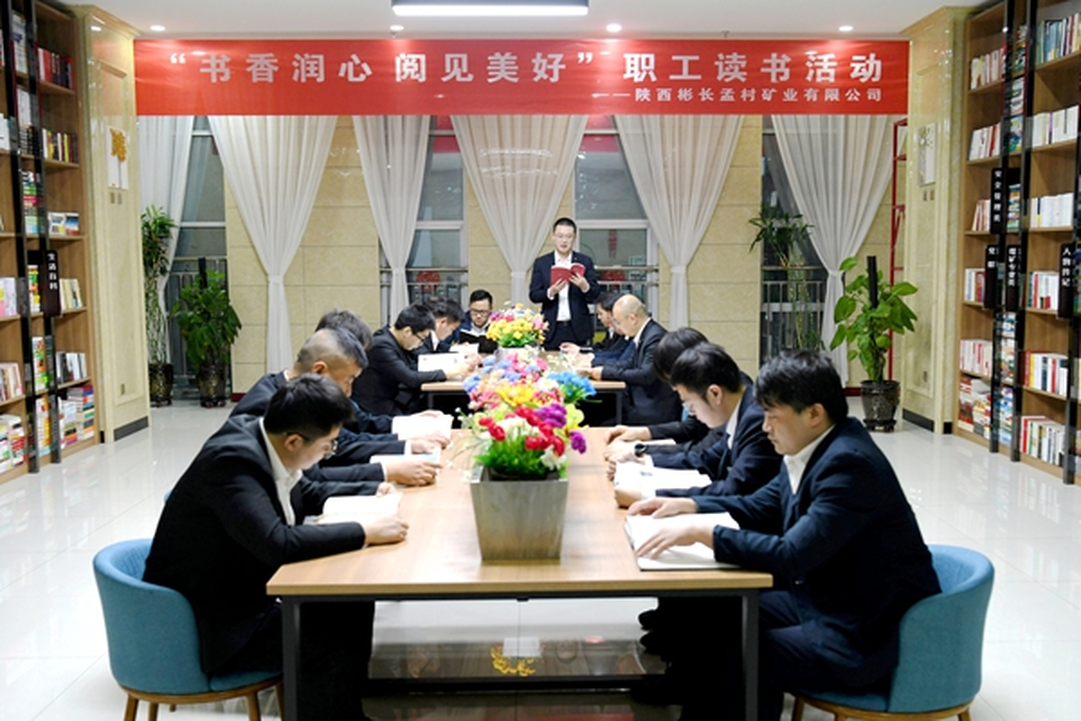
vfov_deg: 41.1
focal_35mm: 32
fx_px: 961
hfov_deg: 58.7
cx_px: 540
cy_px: 360
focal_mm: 32
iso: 1000
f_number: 4
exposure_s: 1/60
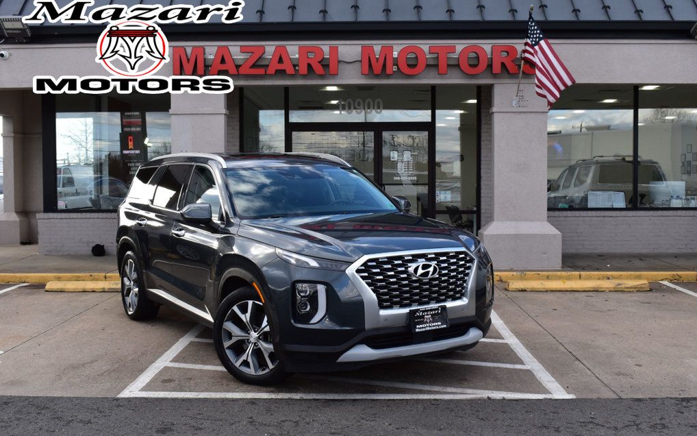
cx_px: 350
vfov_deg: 30.9
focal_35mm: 42
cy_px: 218
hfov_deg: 47.7
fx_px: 788
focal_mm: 27
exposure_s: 1/160
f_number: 9
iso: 400
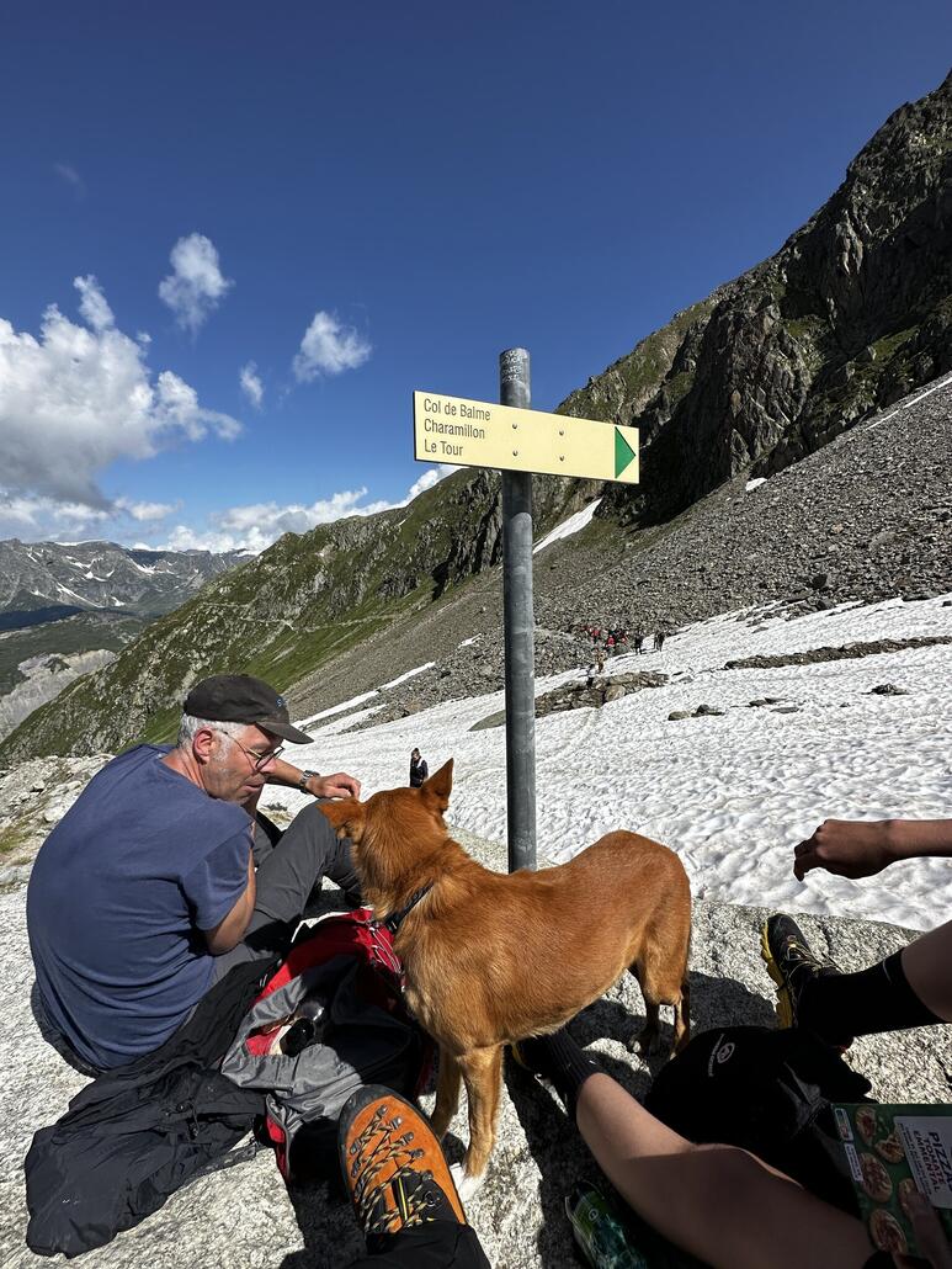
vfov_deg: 102.0
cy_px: 634
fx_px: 513
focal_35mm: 14
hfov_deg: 85.7
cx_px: 476
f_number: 2.2
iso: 50
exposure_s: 1/3731
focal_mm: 2.22
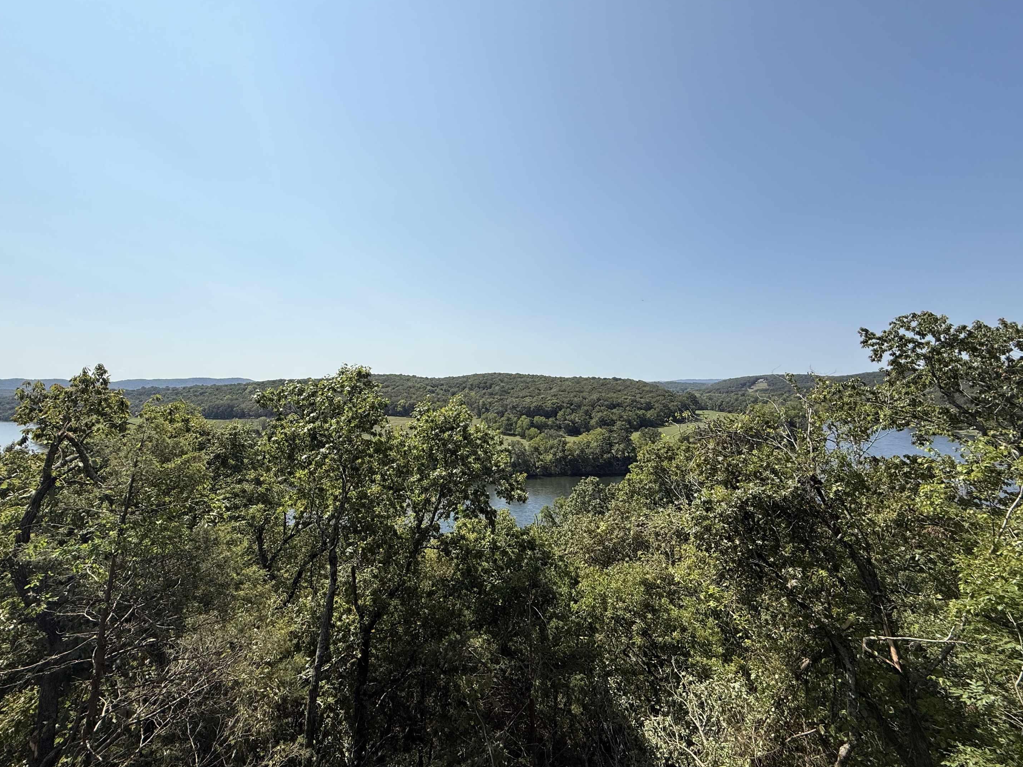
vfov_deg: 81.7
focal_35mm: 15
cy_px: 367
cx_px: 477
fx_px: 443
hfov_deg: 98.0
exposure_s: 1/2237
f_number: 2.2
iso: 50
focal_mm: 2.22
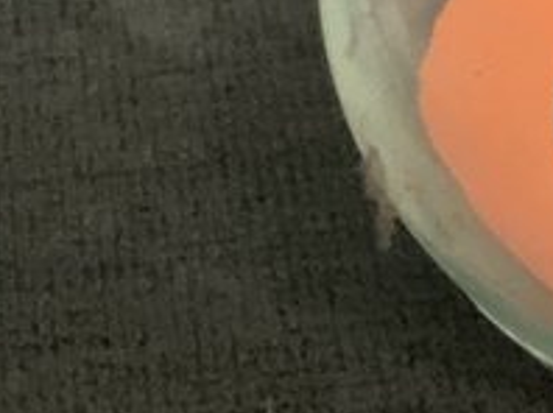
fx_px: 3782
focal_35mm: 237
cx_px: 557
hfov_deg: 8.3
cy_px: -571
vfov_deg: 6.0
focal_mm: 3.3
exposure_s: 1/30
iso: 400
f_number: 2.4
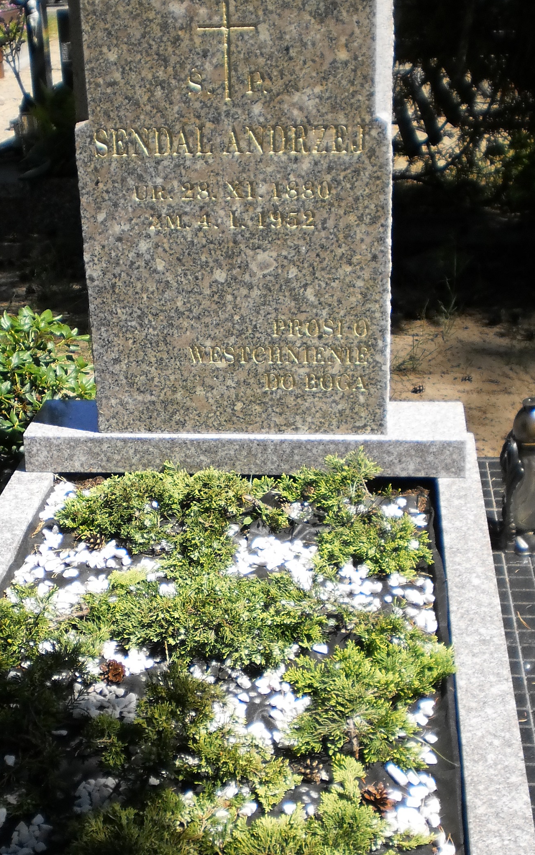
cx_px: 255
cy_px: 453
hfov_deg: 22.4
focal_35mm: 58
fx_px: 1353
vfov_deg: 35.1
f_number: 3.1
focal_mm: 6.3
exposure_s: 1/800
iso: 100
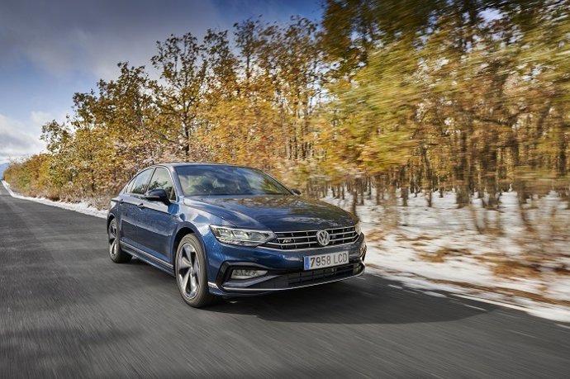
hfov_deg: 73.8
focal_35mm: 24
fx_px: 380
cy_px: 190
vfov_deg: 53.1
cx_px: 285
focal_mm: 24
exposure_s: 1/60
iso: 64
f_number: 9
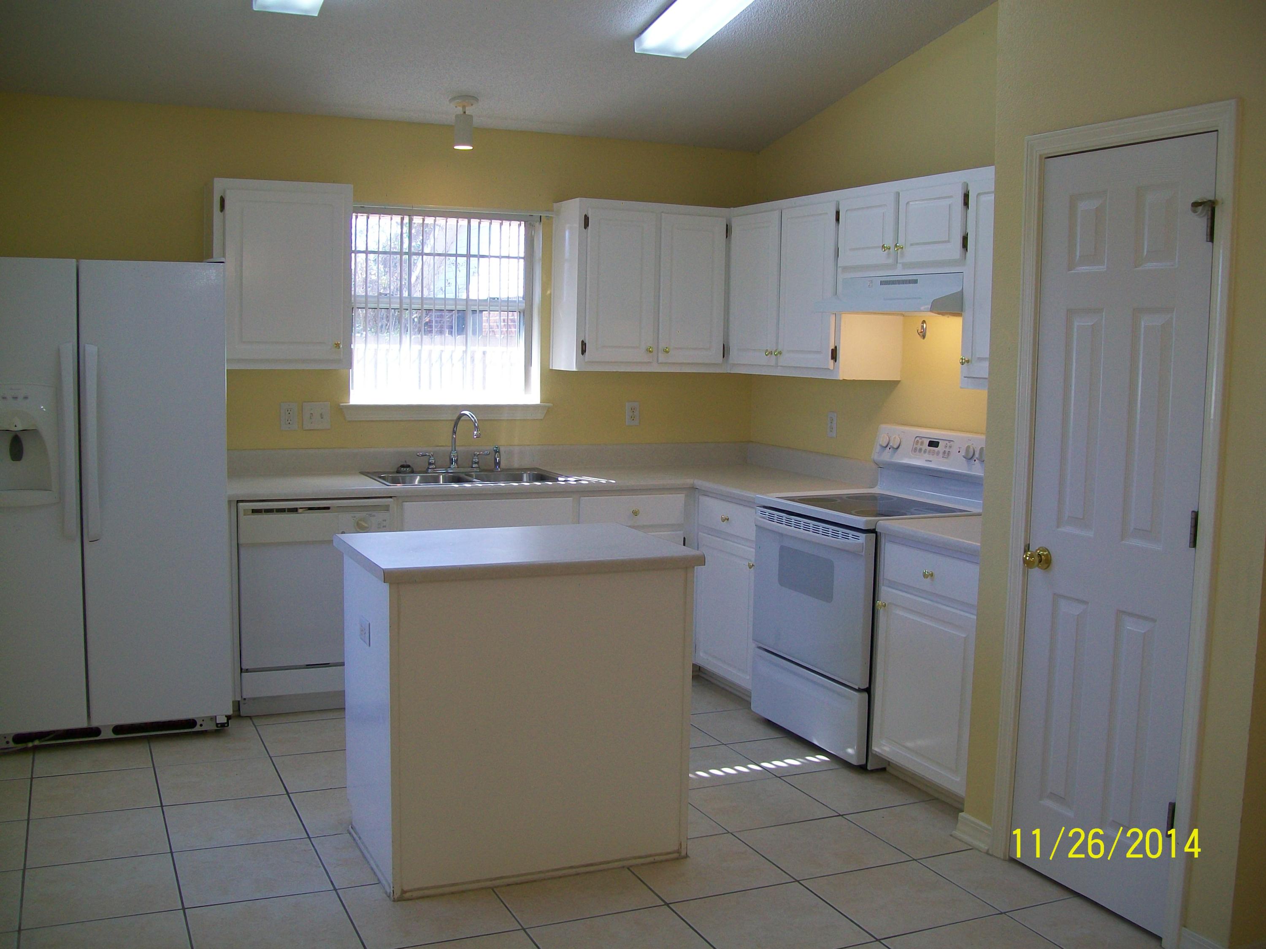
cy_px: 474
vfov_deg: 41.8
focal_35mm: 34
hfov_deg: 54.0
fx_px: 1243
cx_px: 633
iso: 64
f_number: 2.7
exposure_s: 1/100
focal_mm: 6.1
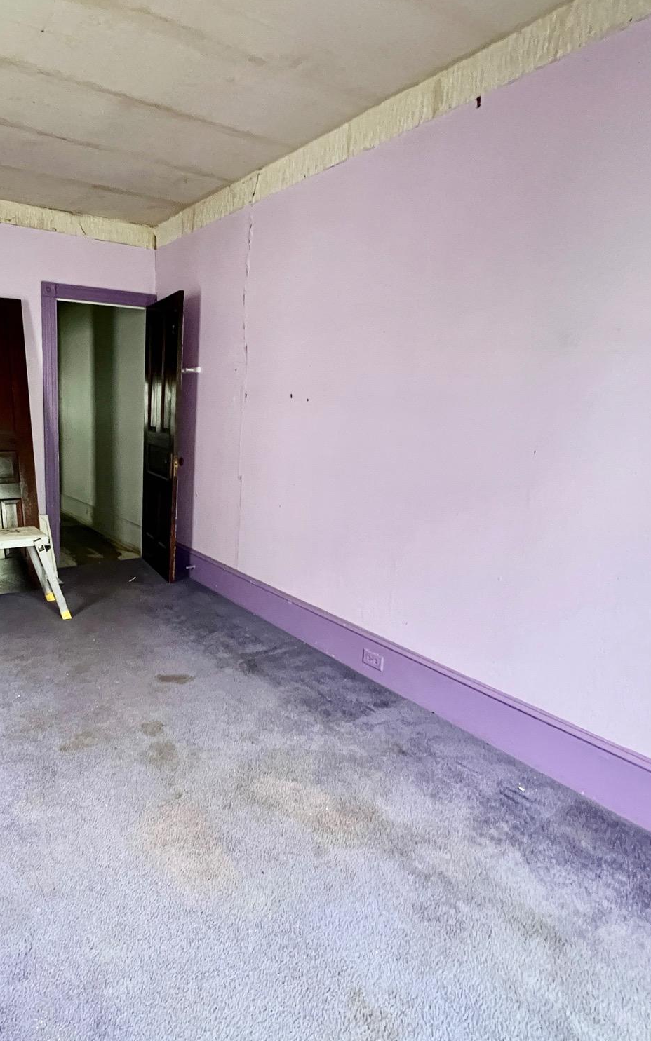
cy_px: 531
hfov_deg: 59.1
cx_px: 166
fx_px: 539
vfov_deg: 88.0
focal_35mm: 19
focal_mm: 1.57
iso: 800
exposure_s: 1/60
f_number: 1.8
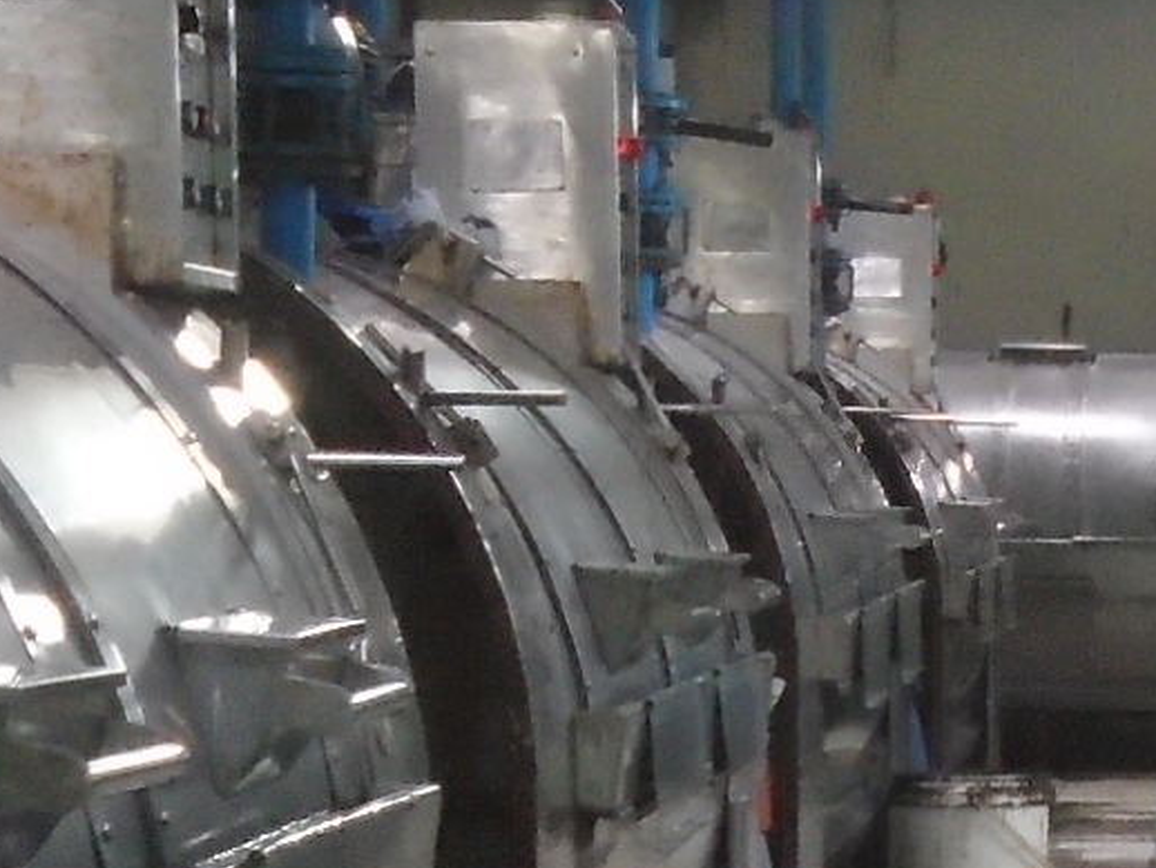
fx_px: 7016
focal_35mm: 210
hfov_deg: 9.3
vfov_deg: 7.0
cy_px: 928
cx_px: 1520
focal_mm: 7.4
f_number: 4.1
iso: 400
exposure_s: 1/50
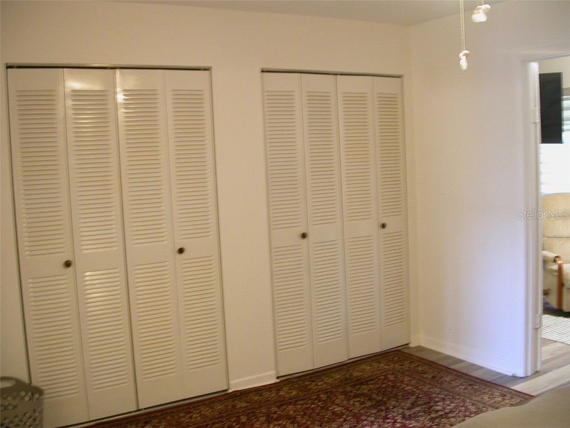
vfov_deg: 37.7
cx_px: 285
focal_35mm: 38
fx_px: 626
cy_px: 214
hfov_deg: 49.0
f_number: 2.6
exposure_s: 1/3.6
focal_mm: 7.85
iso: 100
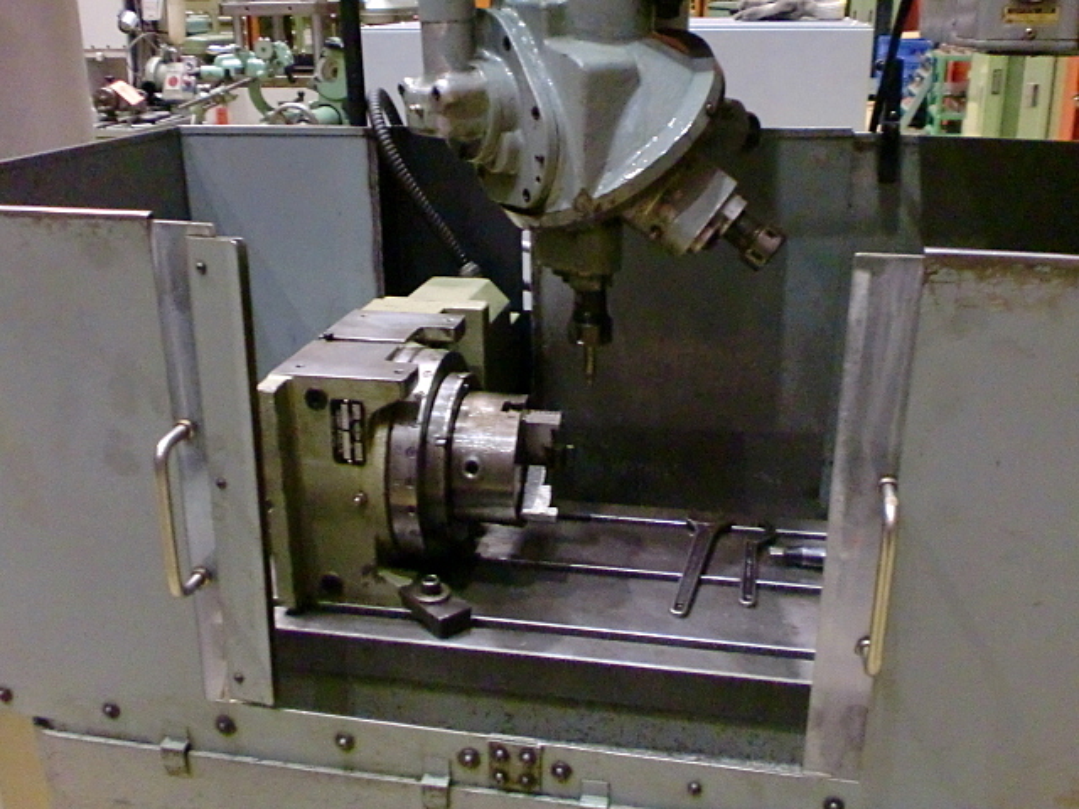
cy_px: 404
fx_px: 1091
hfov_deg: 52.6
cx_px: 540
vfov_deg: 40.7
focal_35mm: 35
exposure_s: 1/60
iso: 1000
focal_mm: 6.3
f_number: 3.1
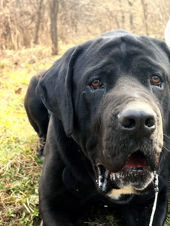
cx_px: 85
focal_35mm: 52
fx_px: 340
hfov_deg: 28.0
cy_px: 113
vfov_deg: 36.8
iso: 32
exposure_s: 1/121
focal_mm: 5.96
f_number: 1.6
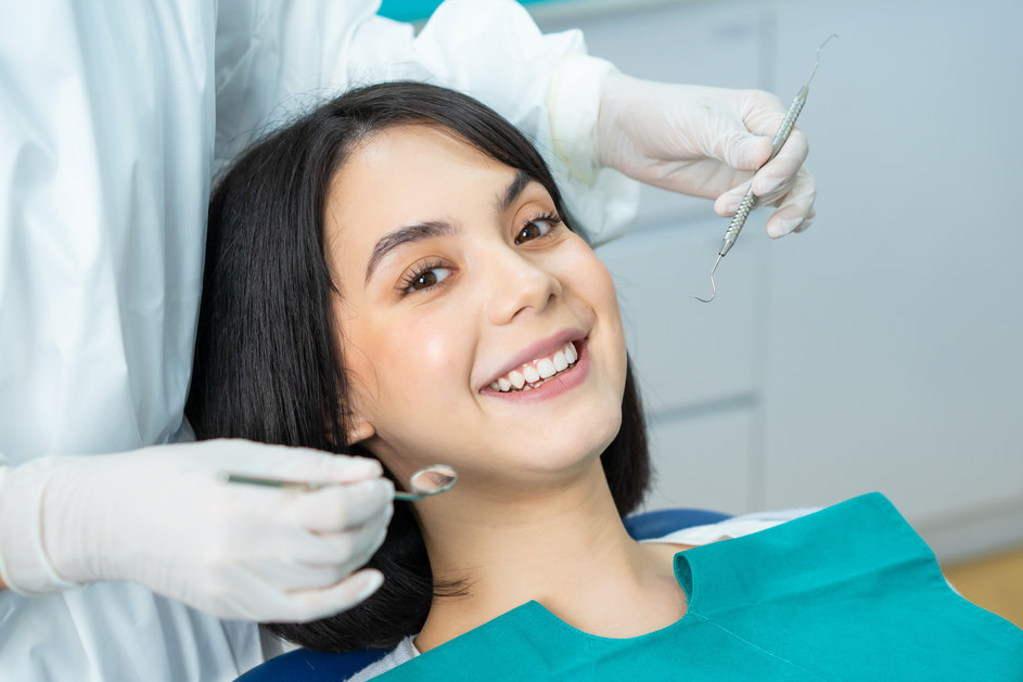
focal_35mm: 70
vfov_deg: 19.4
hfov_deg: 28.8
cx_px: 566
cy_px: 396
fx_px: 1989
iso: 400
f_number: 2.8
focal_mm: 55
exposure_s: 1/160
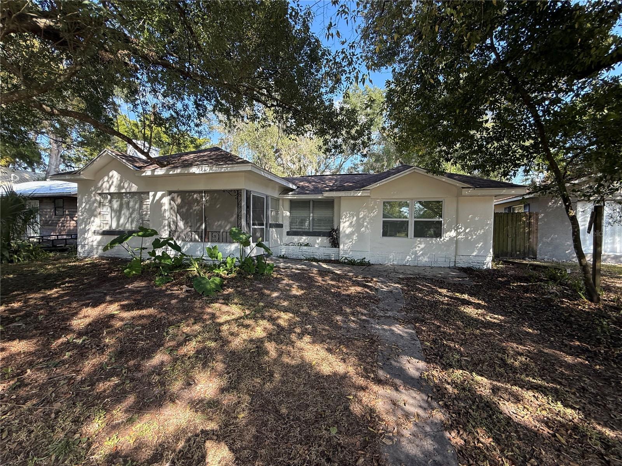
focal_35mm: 14
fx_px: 252
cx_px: 311
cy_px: 233
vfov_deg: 85.7
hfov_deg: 102.1
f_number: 2.2
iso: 64
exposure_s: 1/290
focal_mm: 2.22
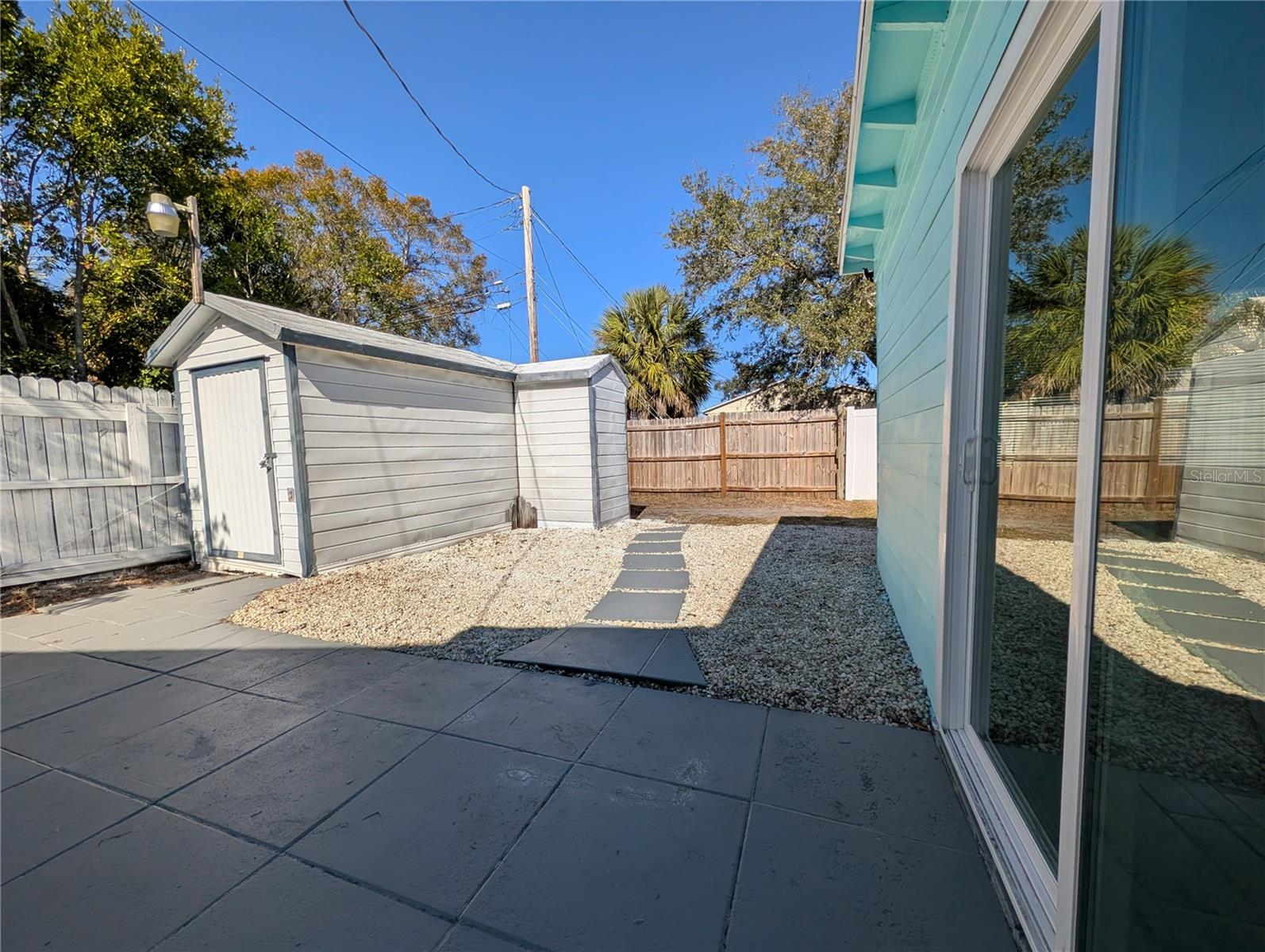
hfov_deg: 110.5
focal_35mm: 12
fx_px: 439
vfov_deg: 94.6
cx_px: 632
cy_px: 476
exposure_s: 1/5848
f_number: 1.7
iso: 54
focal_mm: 2.02
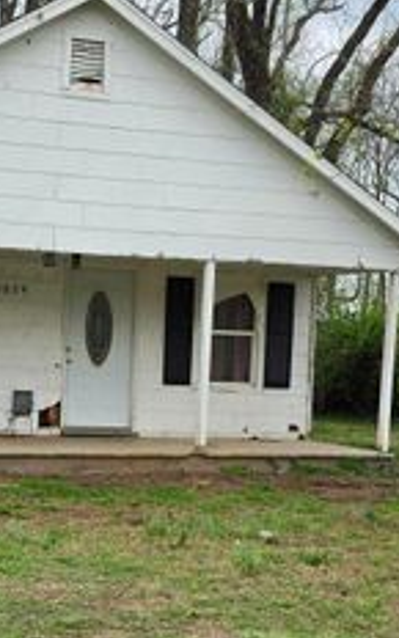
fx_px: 1218
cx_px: 94
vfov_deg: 29.0
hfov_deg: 18.5
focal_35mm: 70
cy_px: 461
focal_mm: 6.5
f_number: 1.4
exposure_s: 1/2060
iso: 64
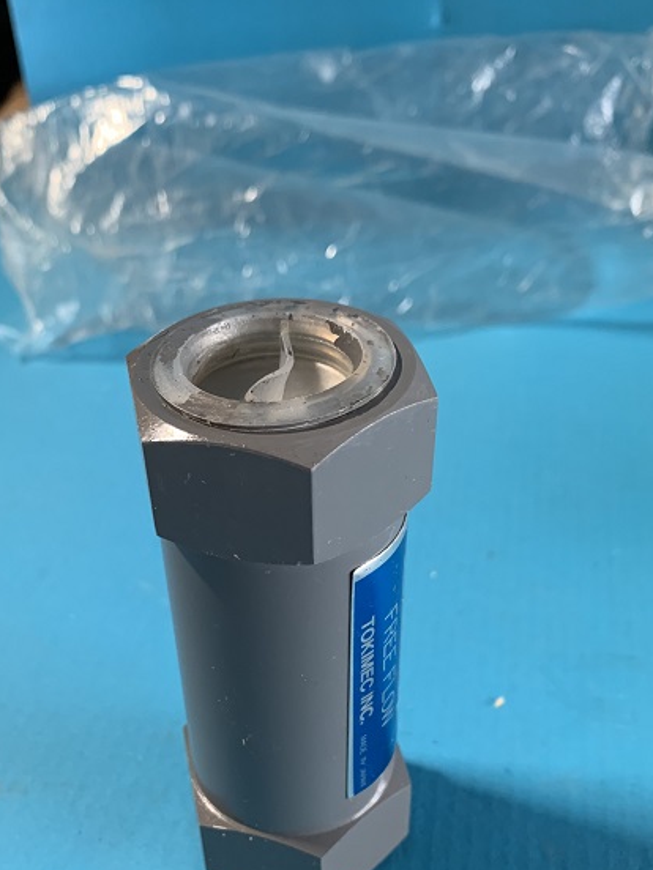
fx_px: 956
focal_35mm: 38
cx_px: 259
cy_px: 541
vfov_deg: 48.5
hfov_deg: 37.6
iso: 160
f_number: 1.8
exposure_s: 1/60
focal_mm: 4.25
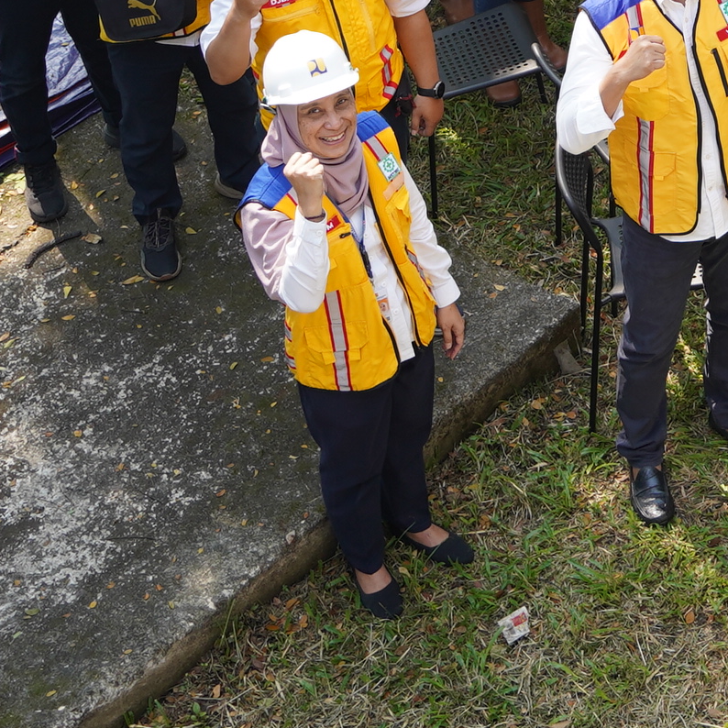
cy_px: -427
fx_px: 2808
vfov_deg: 13.7
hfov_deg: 14.1
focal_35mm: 118
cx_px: 982
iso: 160
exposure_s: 1/200
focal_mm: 28
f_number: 4
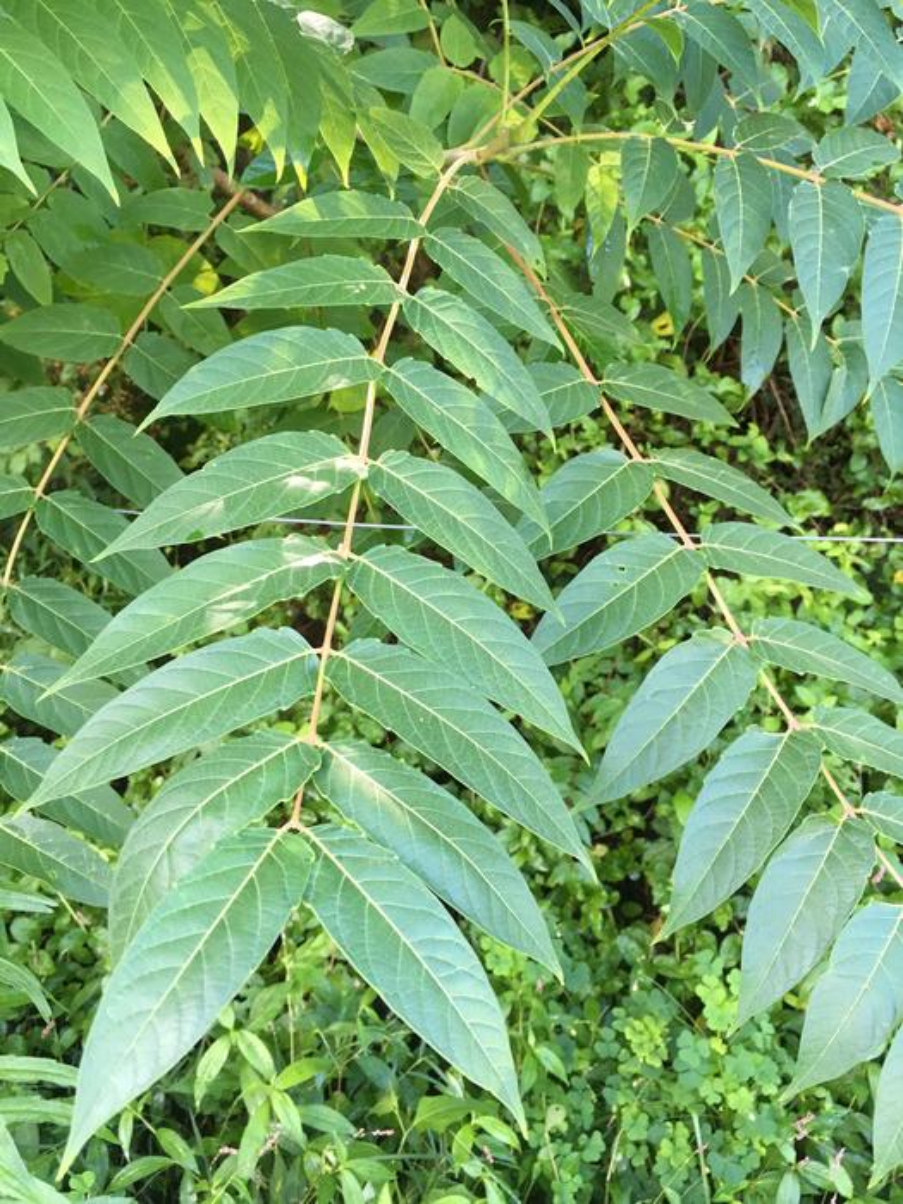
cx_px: 452
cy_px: 602
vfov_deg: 61.7
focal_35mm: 29
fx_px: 1009
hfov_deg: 48.2
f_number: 2.2
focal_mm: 4.15
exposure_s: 1/30
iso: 40
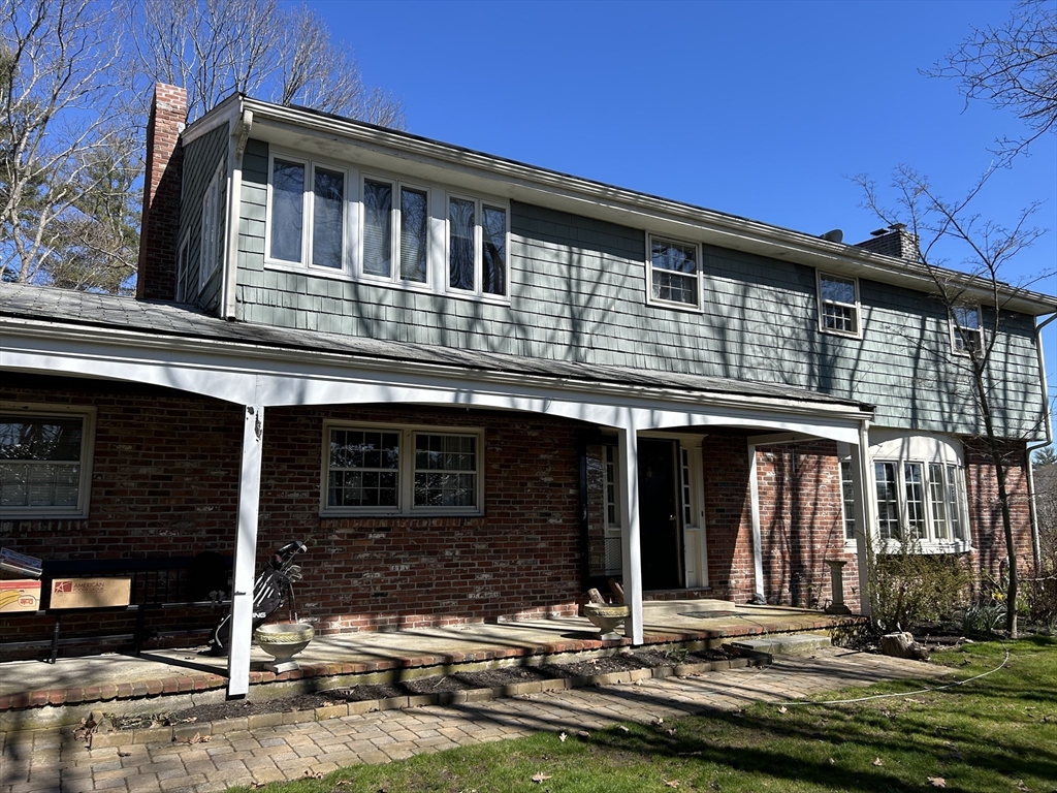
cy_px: 396
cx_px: 528
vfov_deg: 53.1
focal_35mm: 26
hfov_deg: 67.3
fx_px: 794
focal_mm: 5.7
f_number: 1.5
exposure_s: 1/3077
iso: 50
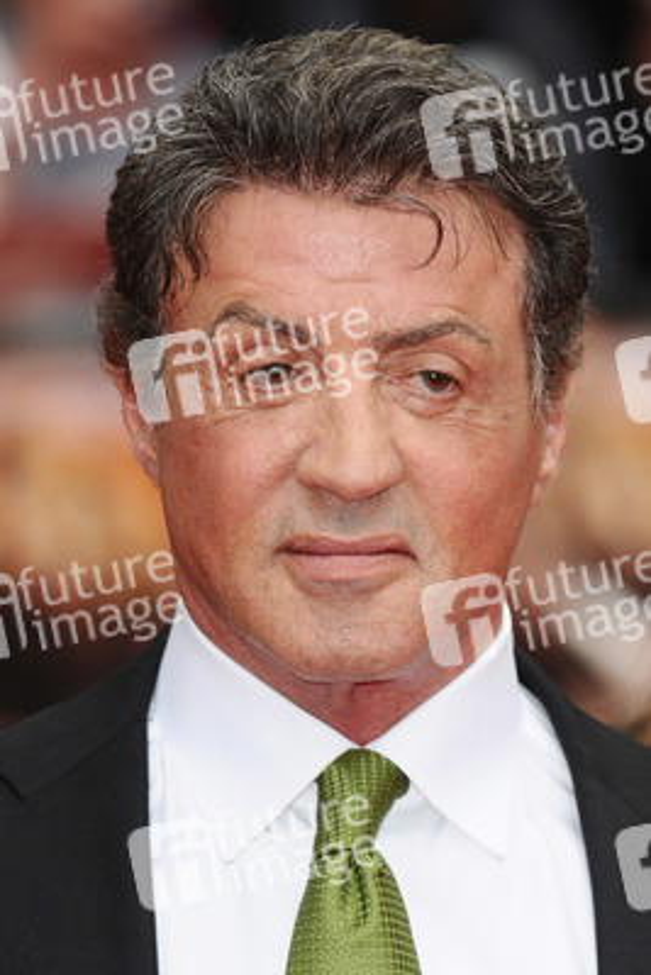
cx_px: 326
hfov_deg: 4.6
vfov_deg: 6.9
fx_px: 8130
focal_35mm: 300
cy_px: 488
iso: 320
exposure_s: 1/200
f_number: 4.5
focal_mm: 200
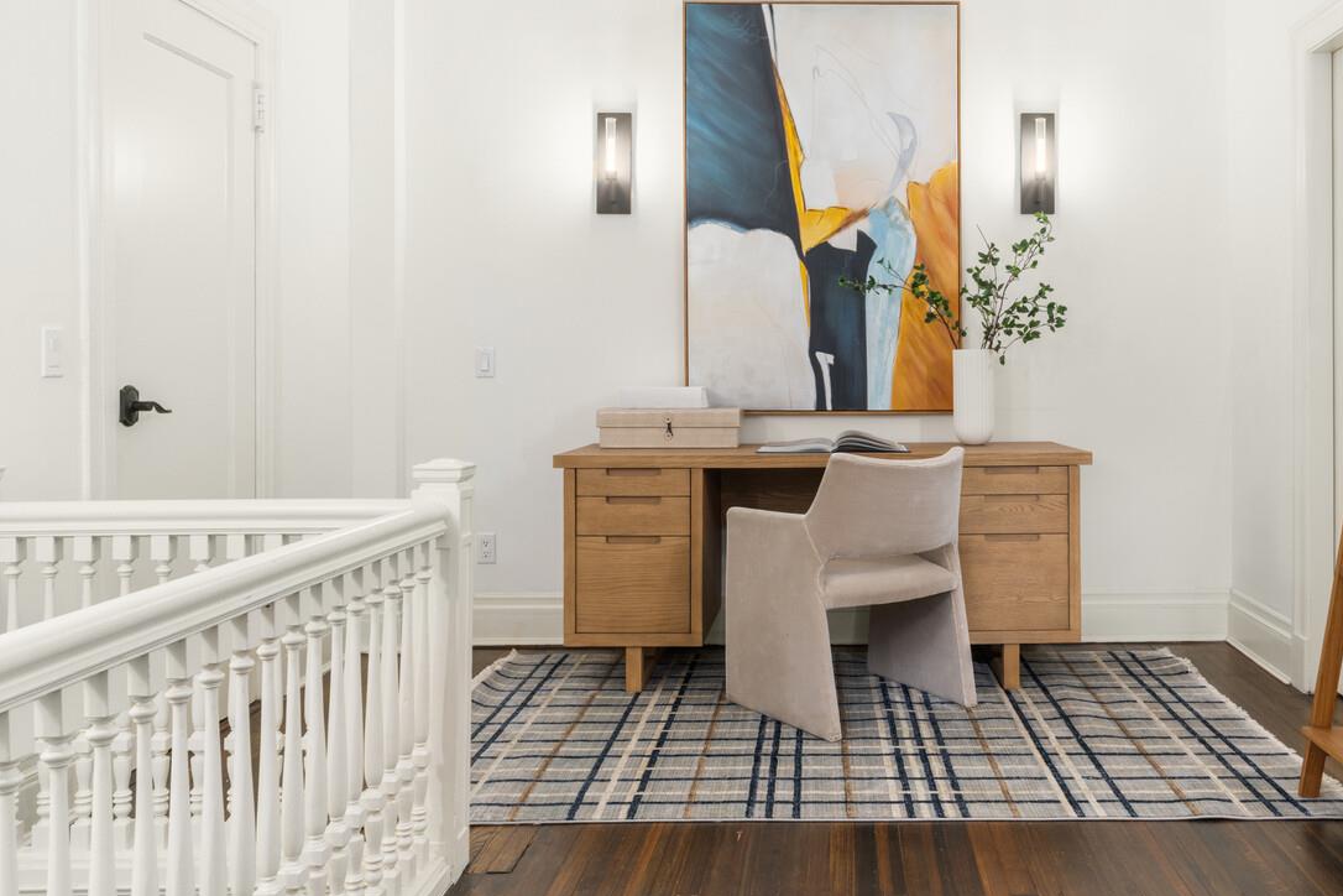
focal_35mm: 30
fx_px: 1108
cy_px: 351
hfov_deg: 61.7
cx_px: 827
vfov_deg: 43.8
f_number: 11
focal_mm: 21.5
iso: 400
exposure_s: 2.5
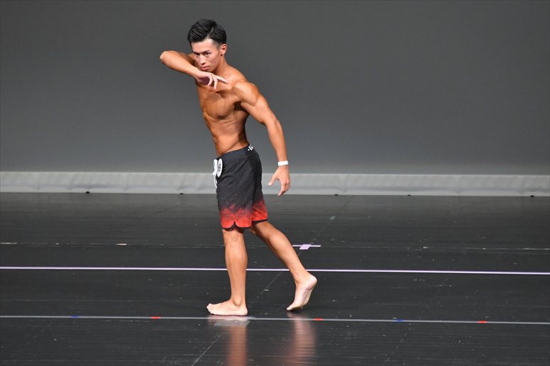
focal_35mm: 375
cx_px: 275
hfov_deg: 5.5
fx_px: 5726
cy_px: 183
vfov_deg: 3.7
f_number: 5.6
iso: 5000
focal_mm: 250
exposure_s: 1/400
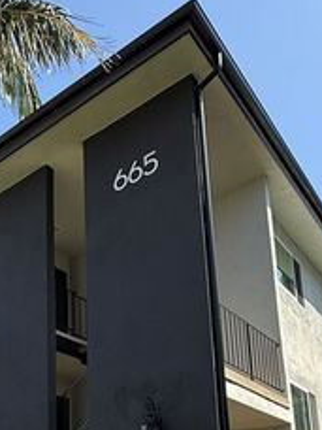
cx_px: 30
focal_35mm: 41
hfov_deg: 33.2
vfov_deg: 41.0
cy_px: 412
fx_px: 509
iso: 64
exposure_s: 1/596
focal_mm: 2.22
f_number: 2.2
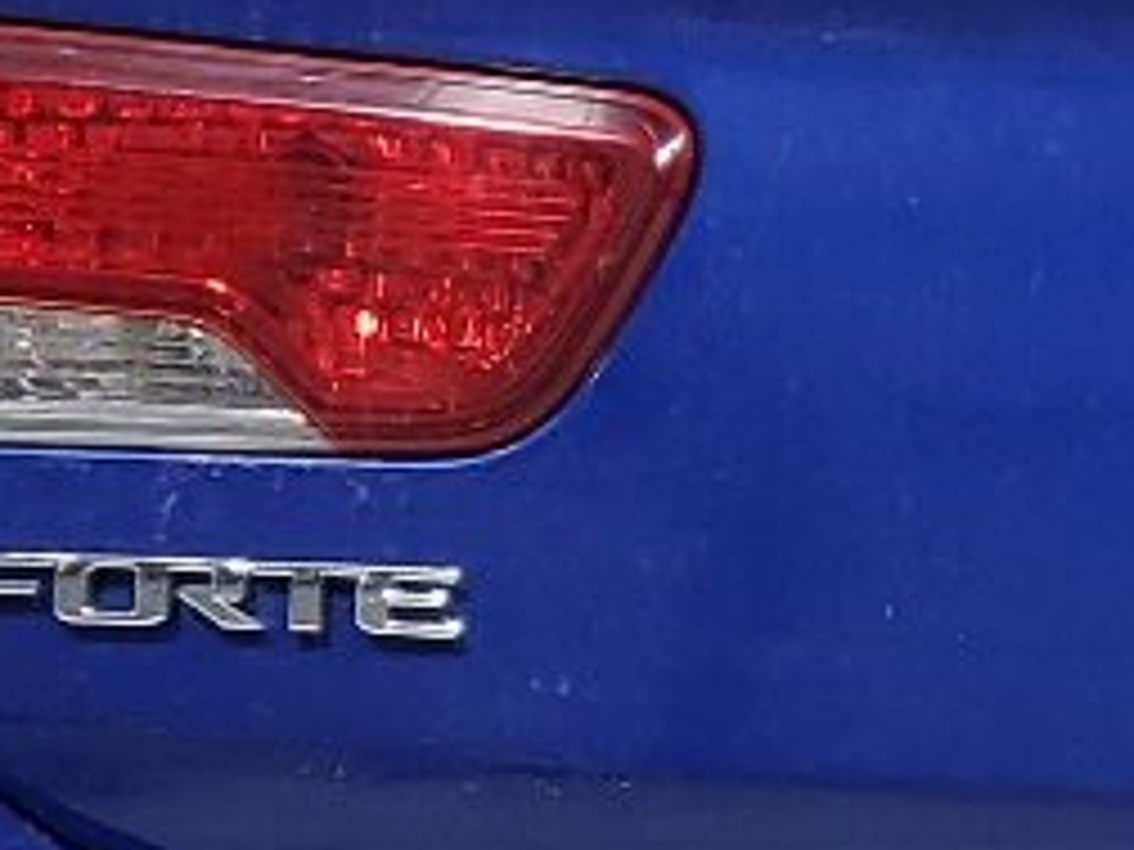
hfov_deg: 11.6
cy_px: 917
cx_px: 1570
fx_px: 5405
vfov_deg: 8.9
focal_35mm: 165
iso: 71
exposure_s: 1/60.2
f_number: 1.5
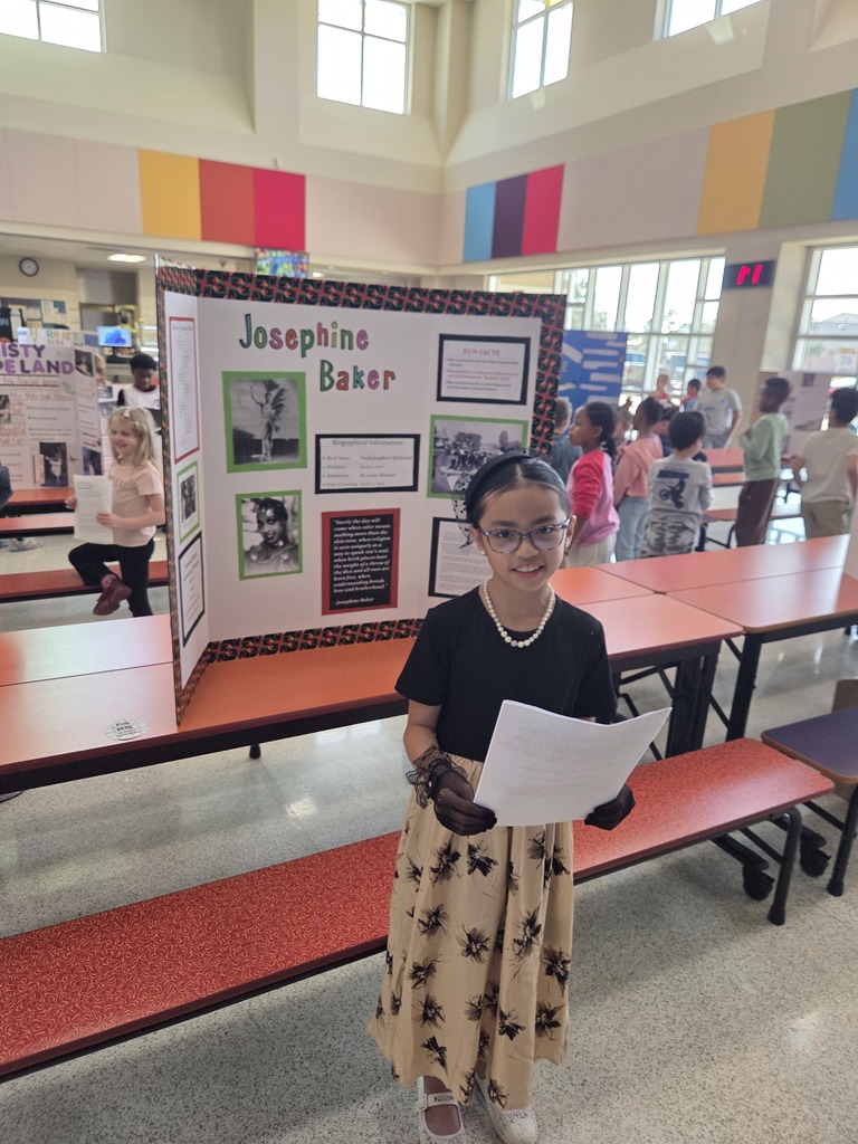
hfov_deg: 58.9
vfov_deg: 73.9
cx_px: 429
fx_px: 760
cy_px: 572
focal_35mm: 23
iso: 160
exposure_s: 1/120
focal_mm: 5.4
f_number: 1.8
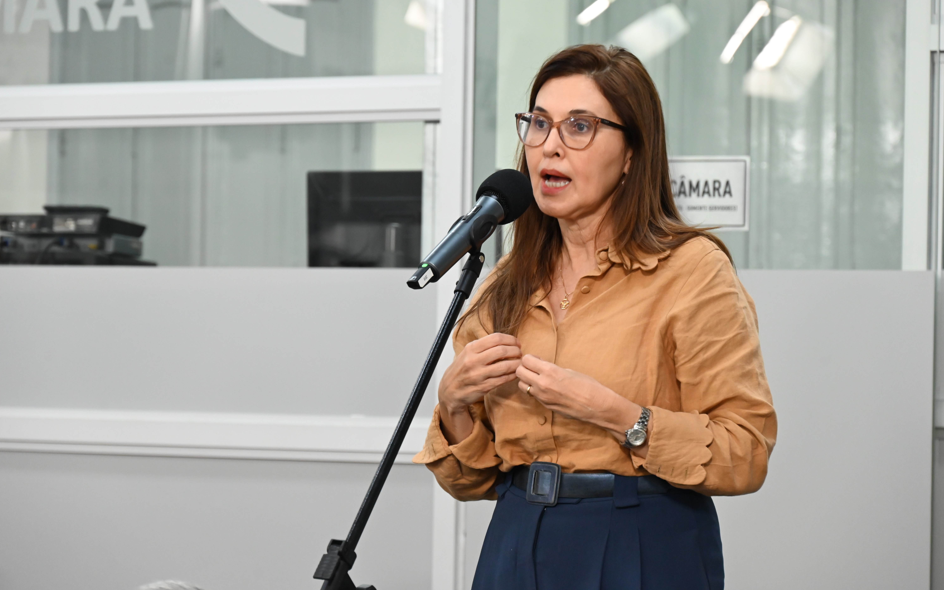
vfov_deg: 9.9
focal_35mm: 133
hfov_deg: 15.7
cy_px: 300
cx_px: 472
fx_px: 3422
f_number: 6.3
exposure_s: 1/80
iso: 3200
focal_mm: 130
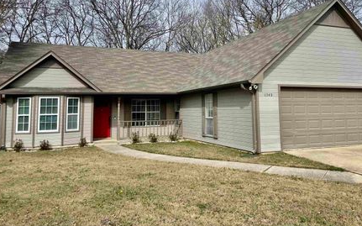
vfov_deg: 39.1
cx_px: 198
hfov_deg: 59.6
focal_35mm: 32
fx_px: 316
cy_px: 83
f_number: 1.6
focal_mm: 4.2
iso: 32
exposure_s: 1/2747
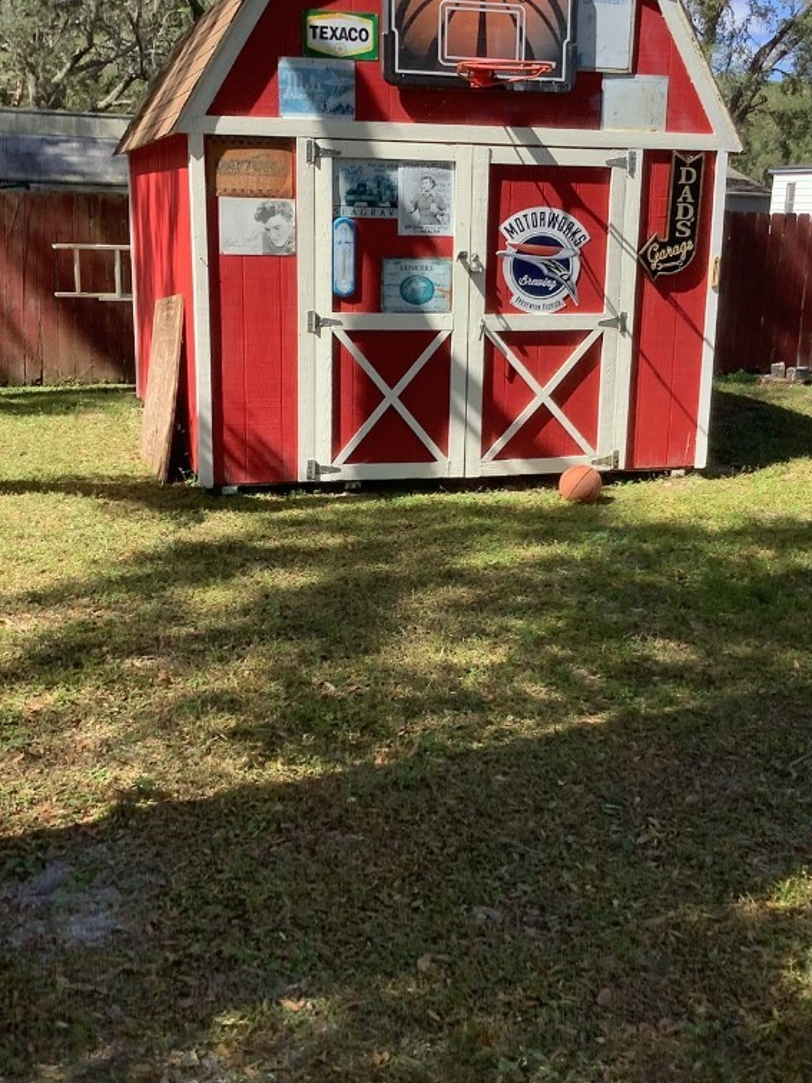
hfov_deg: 34.3
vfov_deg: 44.8
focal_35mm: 42
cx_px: 447
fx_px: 1314
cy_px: 536
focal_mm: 3.3
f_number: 2.4
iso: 25
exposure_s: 1/500
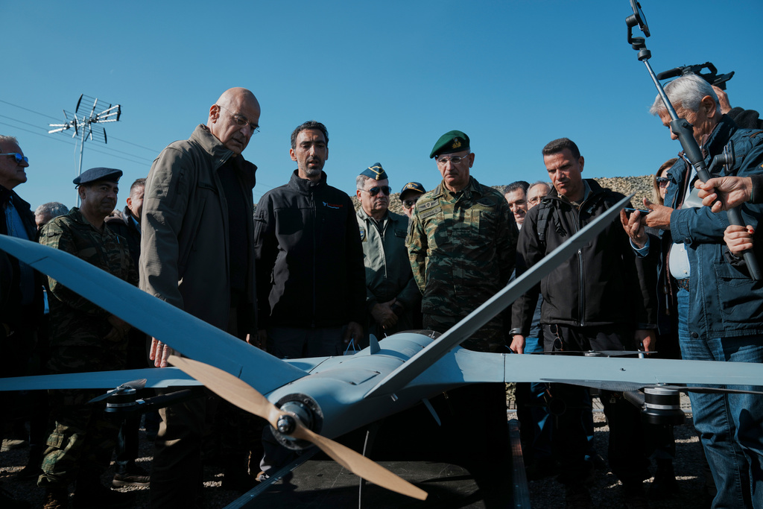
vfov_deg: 46.4
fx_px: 593
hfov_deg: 65.5
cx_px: 382
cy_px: 254
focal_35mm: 28
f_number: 5.6
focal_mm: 28
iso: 100
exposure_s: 1/800
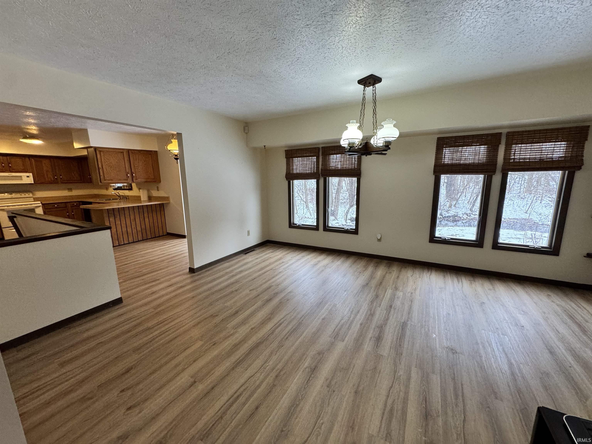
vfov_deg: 85.7
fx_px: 239
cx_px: 296
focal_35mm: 14
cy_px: 222
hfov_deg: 102.1
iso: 250
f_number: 2.2
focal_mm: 2.22
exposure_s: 1/120
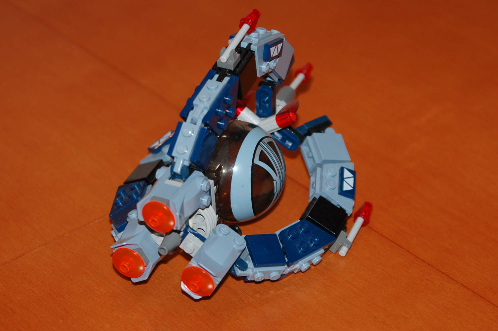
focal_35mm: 138
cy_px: 166
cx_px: 249
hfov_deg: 14.9
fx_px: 1907
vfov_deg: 9.9
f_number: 5.3
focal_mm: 92
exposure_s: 1/60
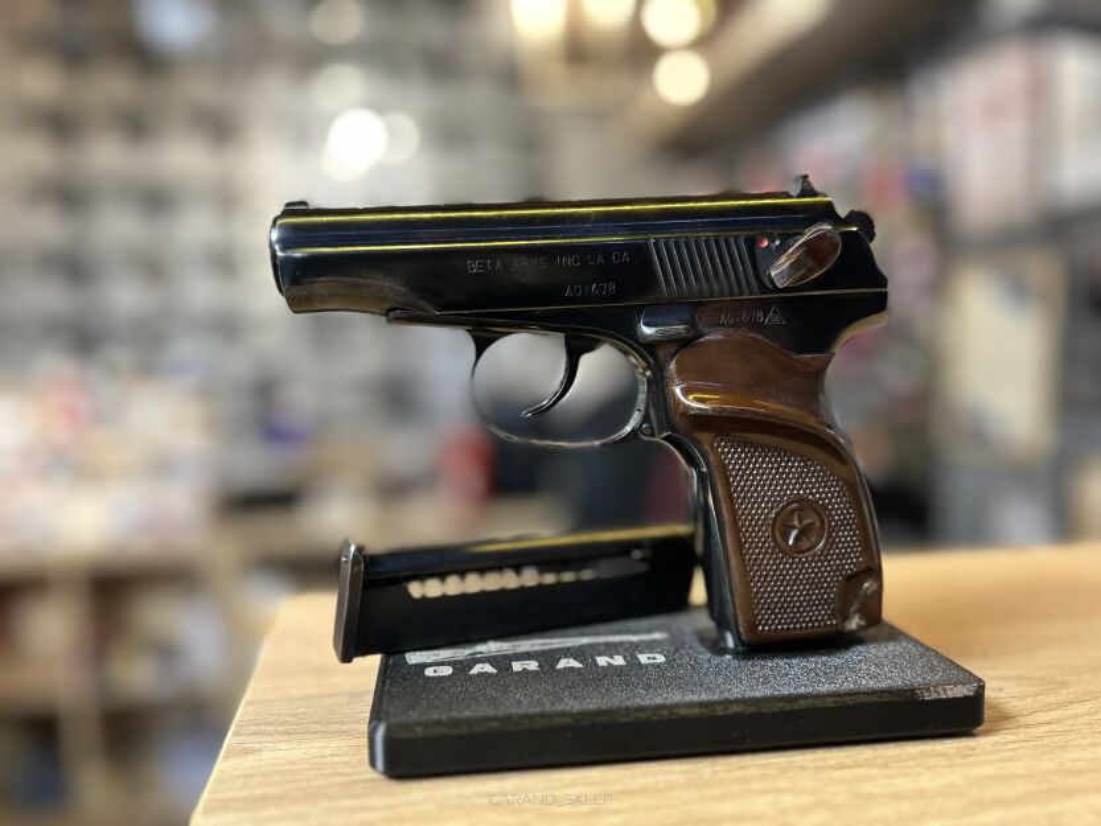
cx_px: 550
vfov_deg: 53.1
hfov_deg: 67.3
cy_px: 413
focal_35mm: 26
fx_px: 827
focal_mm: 5.7
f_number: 1.5
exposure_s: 1/50
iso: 320
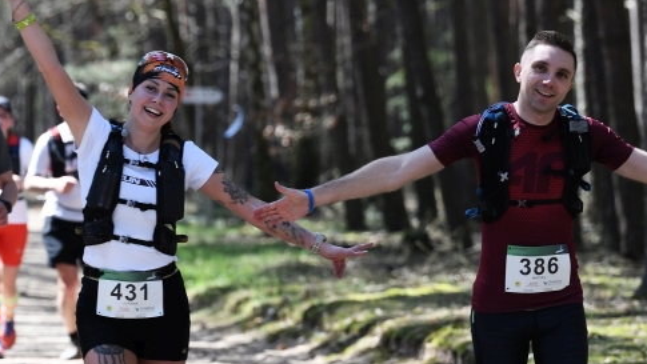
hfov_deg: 4.1
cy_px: 293
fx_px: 9111
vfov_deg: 2.3
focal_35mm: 531
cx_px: 466
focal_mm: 160
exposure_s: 1/500
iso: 400
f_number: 4.5
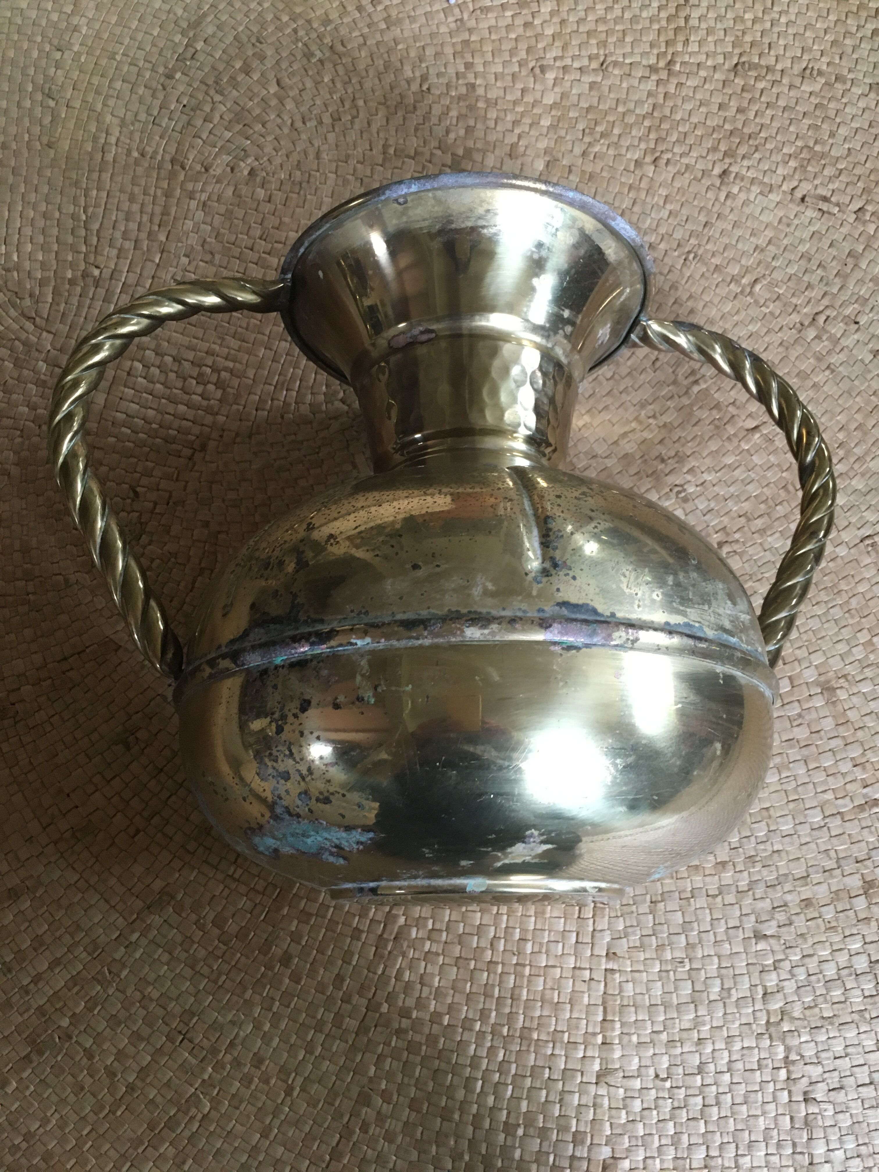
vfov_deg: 61.7
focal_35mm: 29
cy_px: 586
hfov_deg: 48.2
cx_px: 440
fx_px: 982
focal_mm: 4.15
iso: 200
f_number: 2.2
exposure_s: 1/33
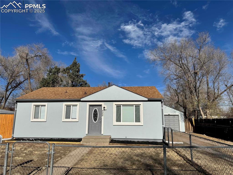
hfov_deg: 71.6
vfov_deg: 56.8
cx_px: 116
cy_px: 88
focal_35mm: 24
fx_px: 161
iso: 80
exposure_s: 1/12346
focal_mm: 6.76
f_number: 1.78
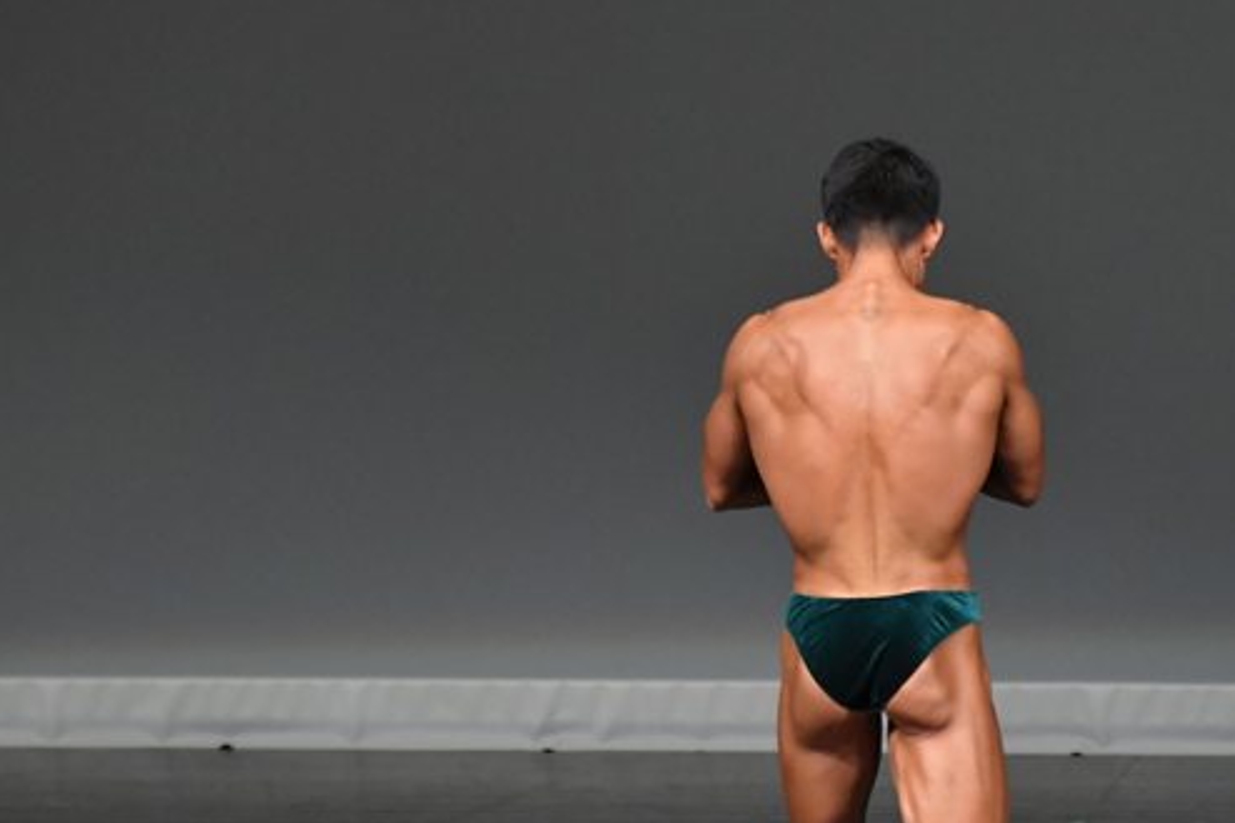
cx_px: 919
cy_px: 598
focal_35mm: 494
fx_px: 16940
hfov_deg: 4.2
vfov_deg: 2.8
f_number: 5.6
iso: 4000
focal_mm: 210
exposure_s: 1/400
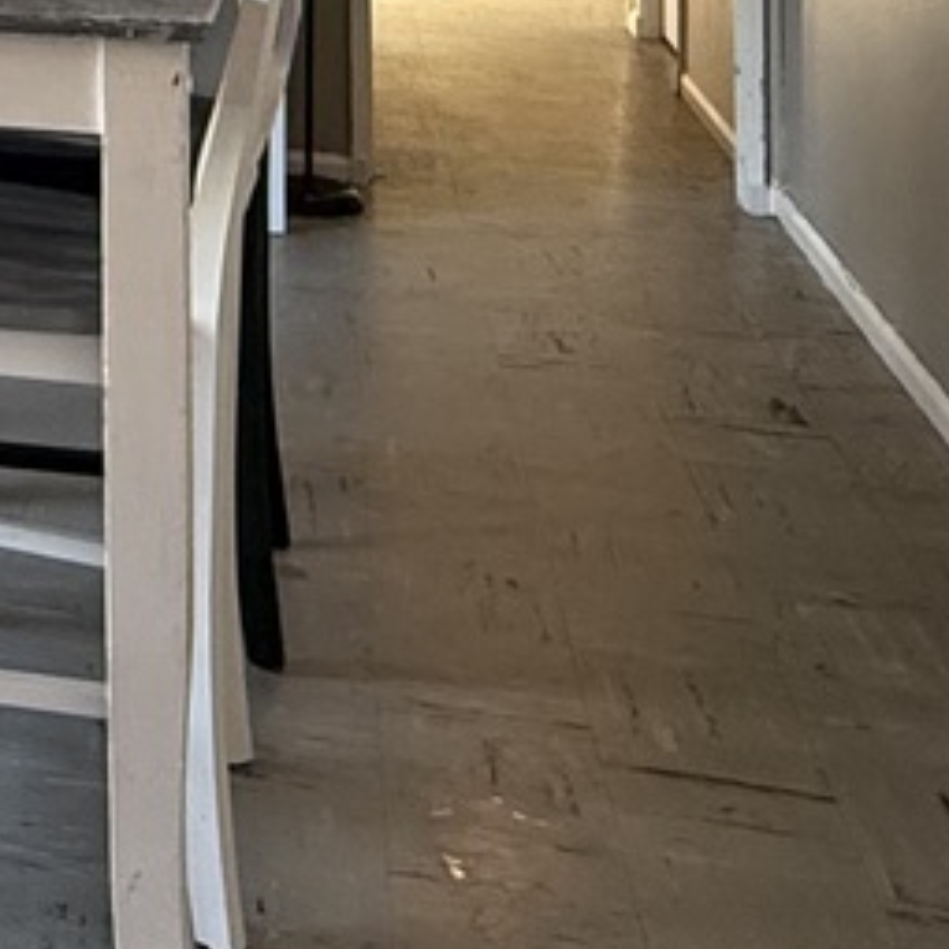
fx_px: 2171
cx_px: -394
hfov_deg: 21.5
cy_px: -387
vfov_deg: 21.5
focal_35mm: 70
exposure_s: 1/120
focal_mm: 2.22
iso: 500
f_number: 2.2
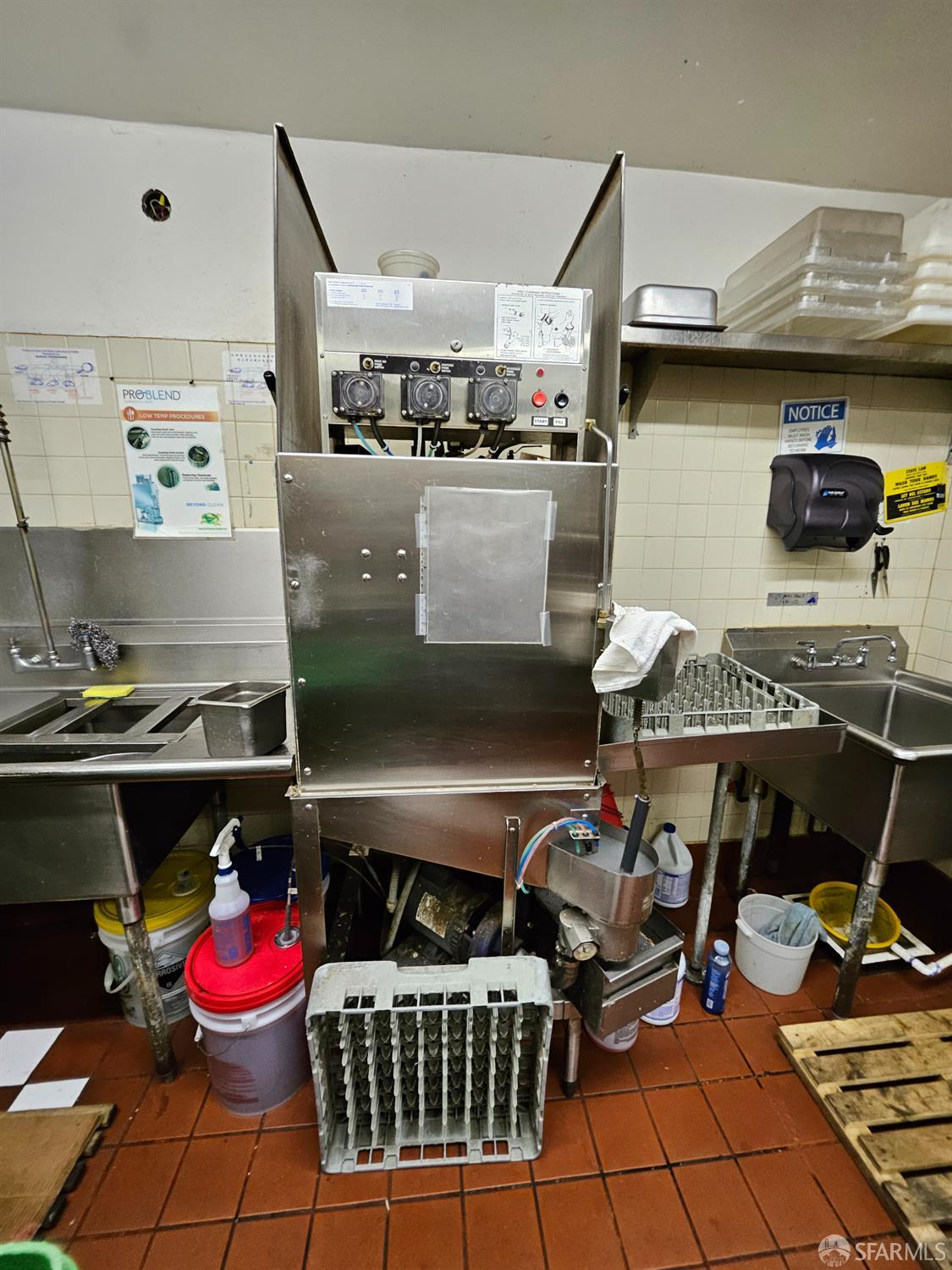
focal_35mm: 13
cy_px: 635
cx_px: 476
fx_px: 477
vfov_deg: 106.2
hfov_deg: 89.9
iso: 200
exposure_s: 1/60
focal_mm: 1.7
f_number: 2.2
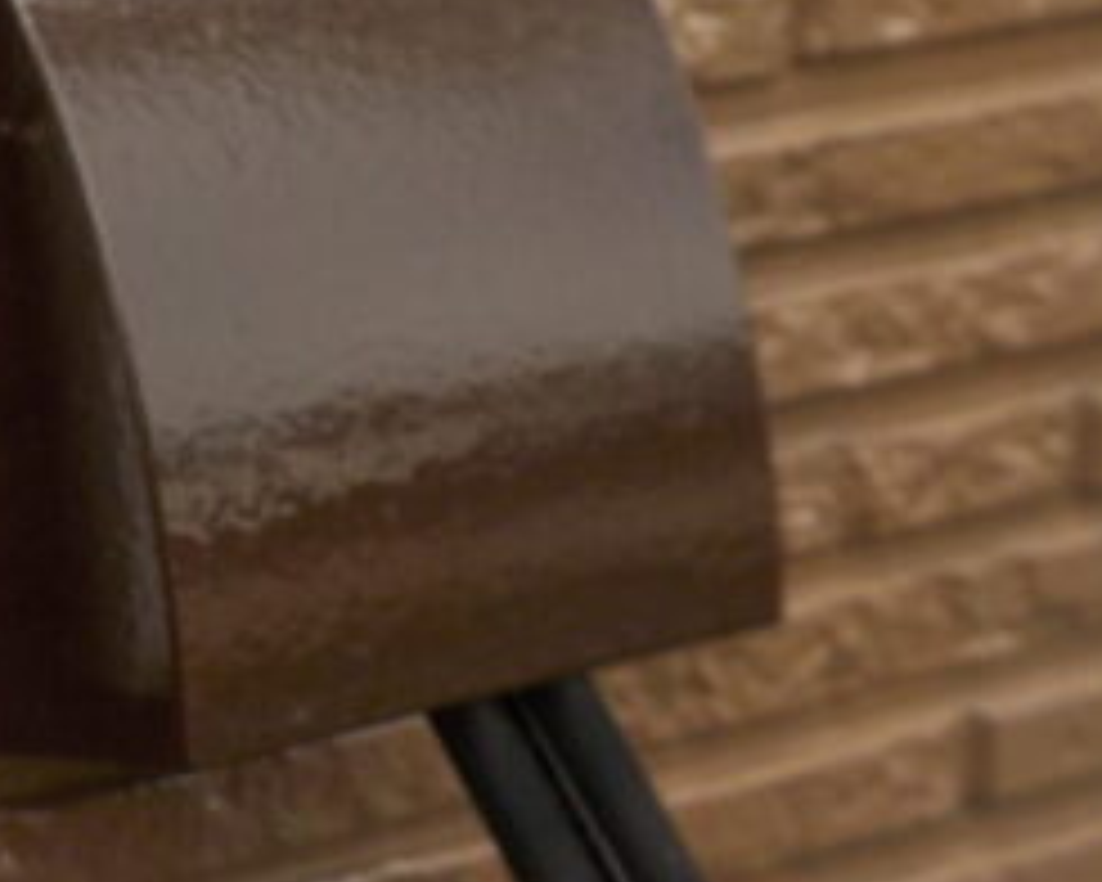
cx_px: -171
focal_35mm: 86
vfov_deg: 17.6
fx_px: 2805
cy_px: 81
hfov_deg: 20.9
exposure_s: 1/125
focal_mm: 4.1
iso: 125
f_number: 3.3
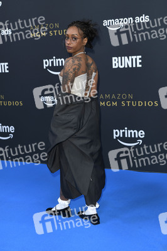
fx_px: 307
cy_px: 126
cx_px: 84
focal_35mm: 44
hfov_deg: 30.5
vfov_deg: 44.5
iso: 400
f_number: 4
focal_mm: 44
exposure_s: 1/640
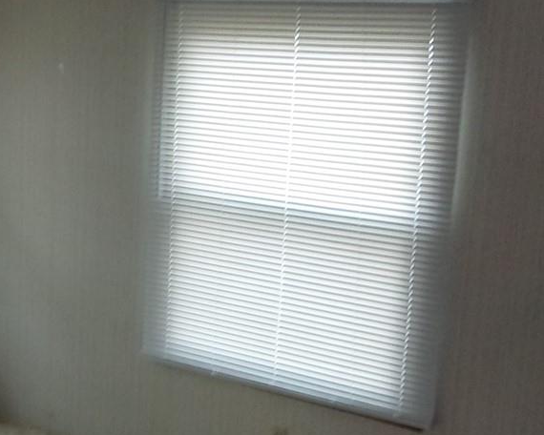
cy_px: 341
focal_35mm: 74
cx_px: 240
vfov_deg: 20.5
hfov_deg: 25.7
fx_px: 1191
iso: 200
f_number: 3
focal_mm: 4.9
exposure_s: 1/34
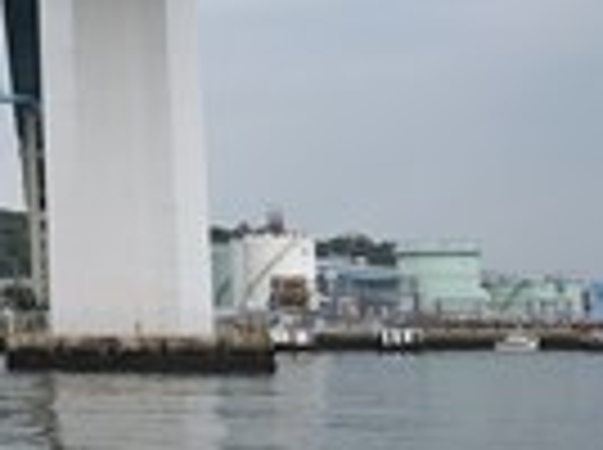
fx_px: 1600
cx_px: -252
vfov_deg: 15.9
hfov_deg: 19.2
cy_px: 76
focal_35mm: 92
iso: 20
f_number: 1.8
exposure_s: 1/1736
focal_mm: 4
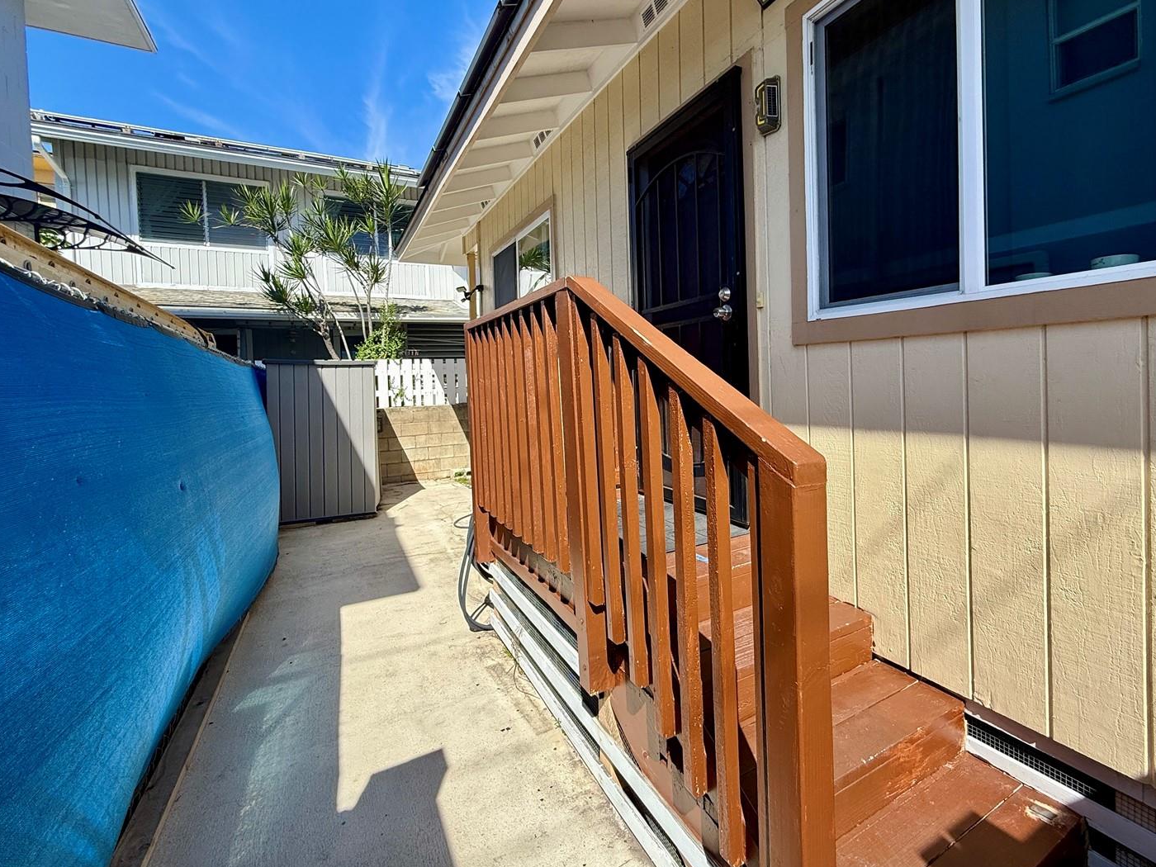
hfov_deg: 94.3
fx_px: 534
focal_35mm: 16
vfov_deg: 77.9
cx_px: 626
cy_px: 390
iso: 64
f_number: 2.2
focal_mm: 2.22
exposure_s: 1/1613
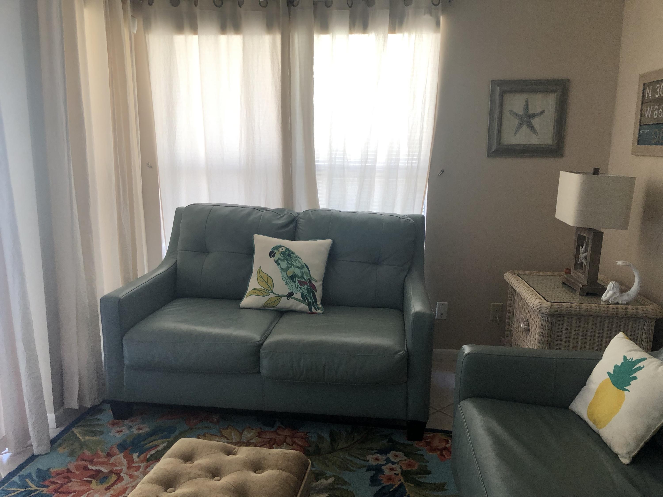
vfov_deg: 49.7
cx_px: 332
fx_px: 536
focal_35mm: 28
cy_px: 248
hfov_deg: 63.4
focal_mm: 4
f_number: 1.8
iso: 25
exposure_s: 1/30
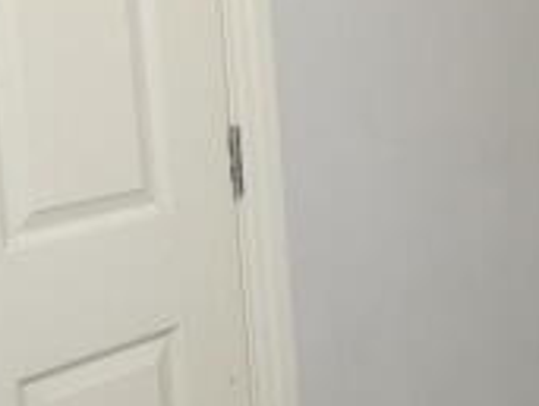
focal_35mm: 68
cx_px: 670
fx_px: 1061
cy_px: 96
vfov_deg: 21.5
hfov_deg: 25.2
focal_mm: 3.6
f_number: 2.8
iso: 160
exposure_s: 1/60
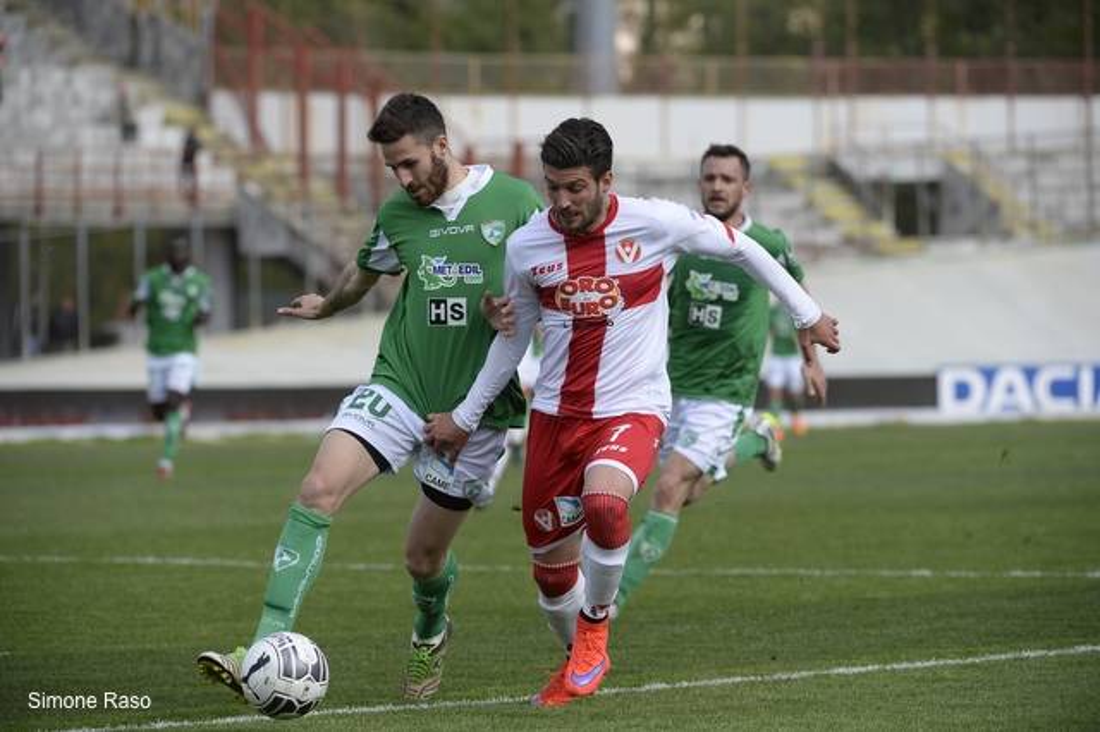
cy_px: 366
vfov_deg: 6.9
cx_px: 550
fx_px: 6108
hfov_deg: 10.3
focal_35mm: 200
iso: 500
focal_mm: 200
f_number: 4
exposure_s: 1/2000
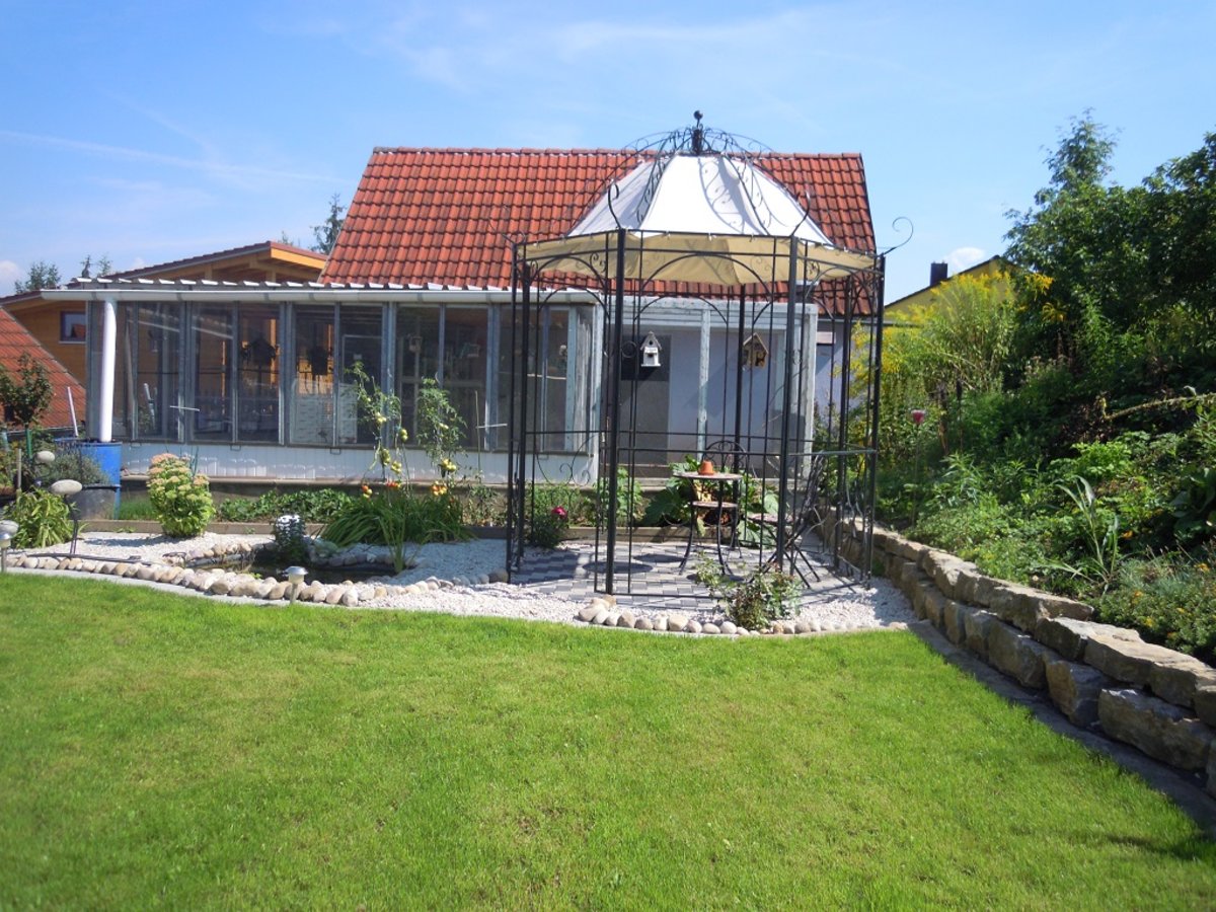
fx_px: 984
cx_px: 608
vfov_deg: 49.7
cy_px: 456
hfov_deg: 63.4
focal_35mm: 28
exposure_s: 1/160
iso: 100
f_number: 7.6
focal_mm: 5
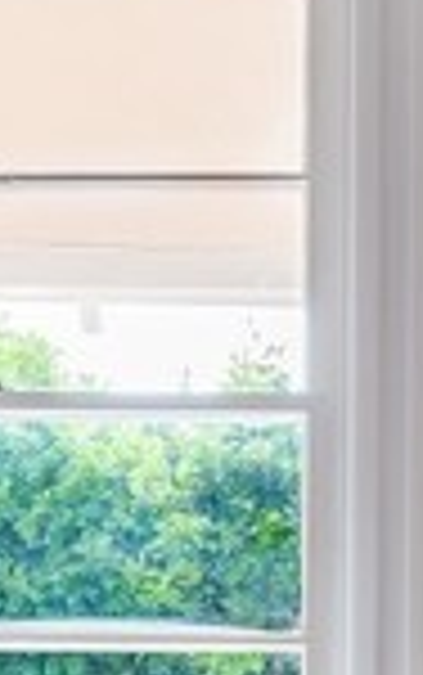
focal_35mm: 143
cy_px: 673
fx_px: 2633
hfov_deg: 9.1
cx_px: 410
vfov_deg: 14.4
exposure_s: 1/50
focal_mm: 22
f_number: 14
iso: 200
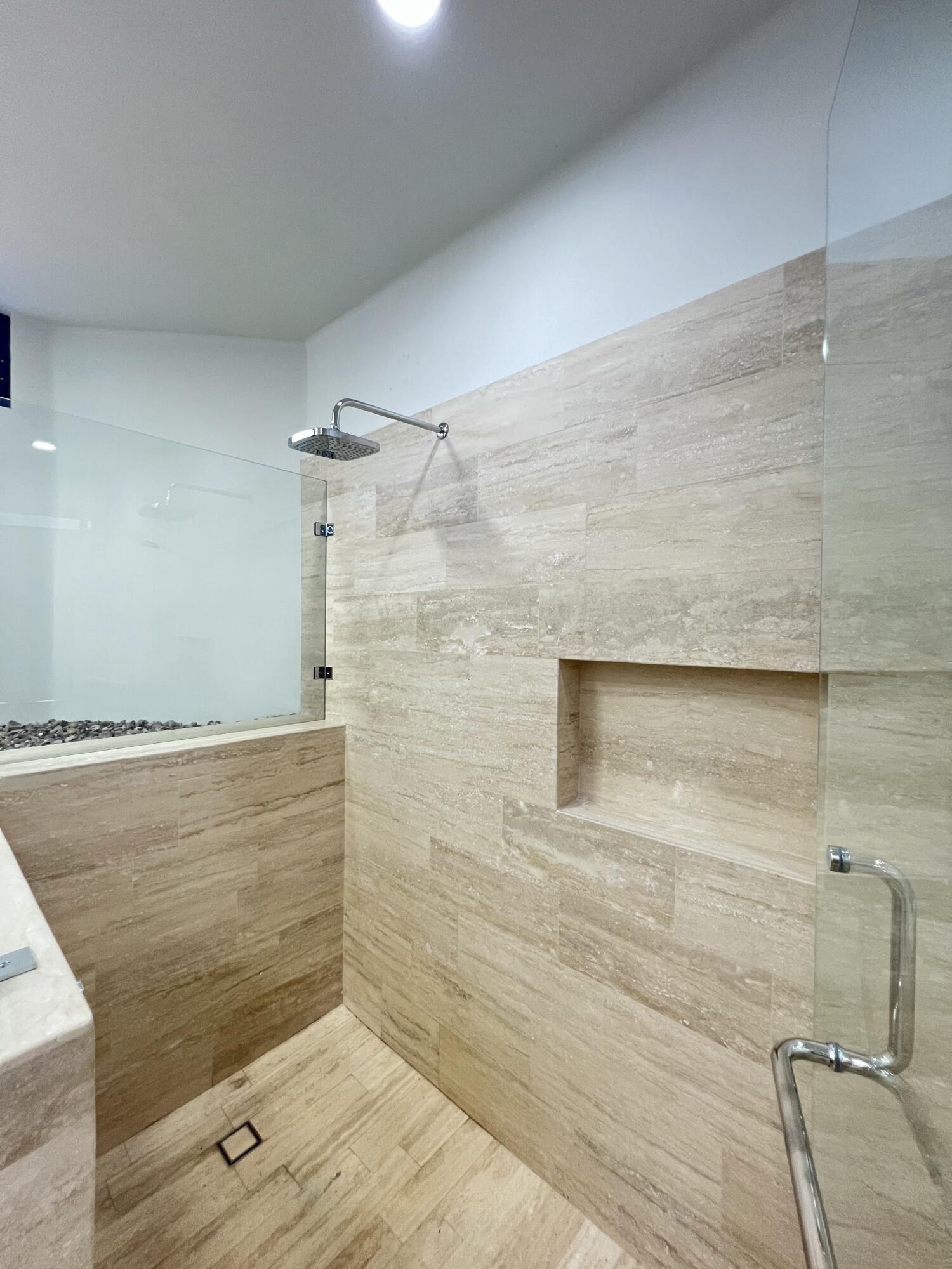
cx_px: 476
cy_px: 634
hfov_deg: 89.9
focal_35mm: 13
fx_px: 477
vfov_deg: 106.2
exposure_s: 1/60
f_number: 1.8
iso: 250
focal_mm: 1.57
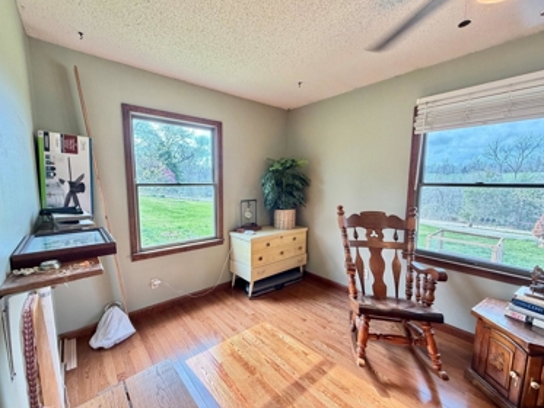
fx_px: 236
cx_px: 260
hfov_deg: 98.1
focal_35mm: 15
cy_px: 210
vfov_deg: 81.8
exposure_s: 1/60
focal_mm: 2.22
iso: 250
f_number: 2.2
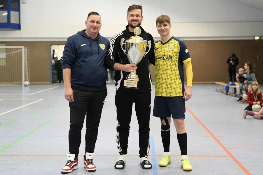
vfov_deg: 28.1
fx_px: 351
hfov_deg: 41.1
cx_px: 132
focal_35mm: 48
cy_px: 88
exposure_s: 1/640
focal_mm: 48
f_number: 2.8
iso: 7200
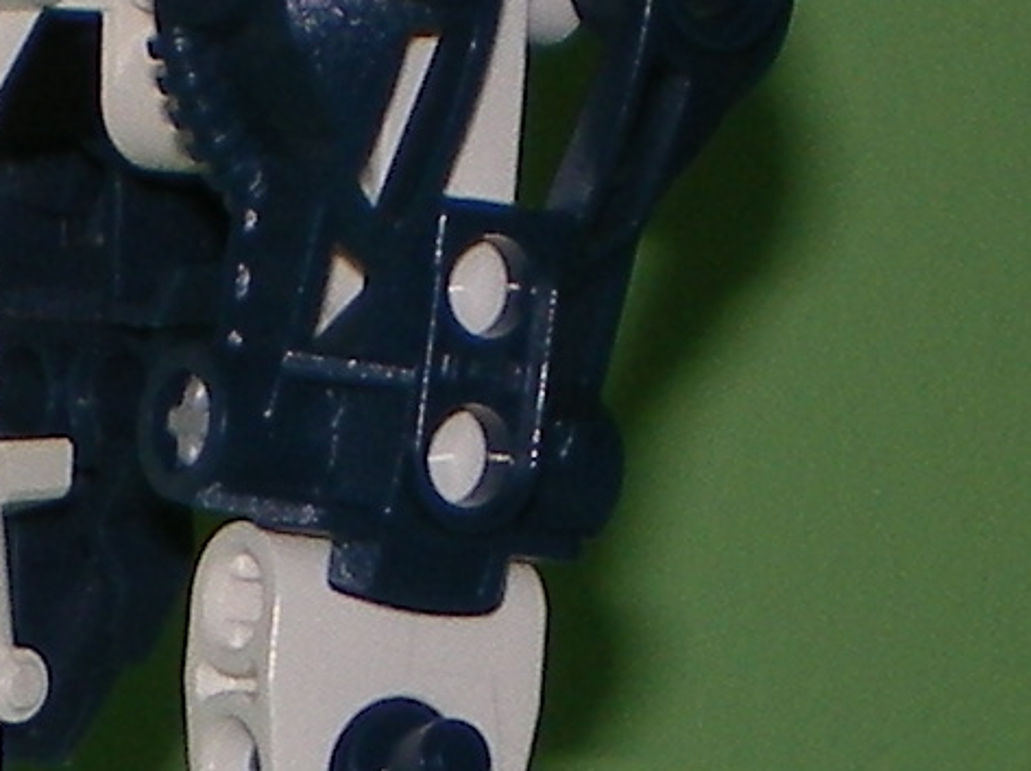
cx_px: -135
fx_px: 7351
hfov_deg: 8.0
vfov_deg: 6.0
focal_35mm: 247
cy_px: 1039
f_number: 4.6
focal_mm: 6.3
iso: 64
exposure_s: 1/30
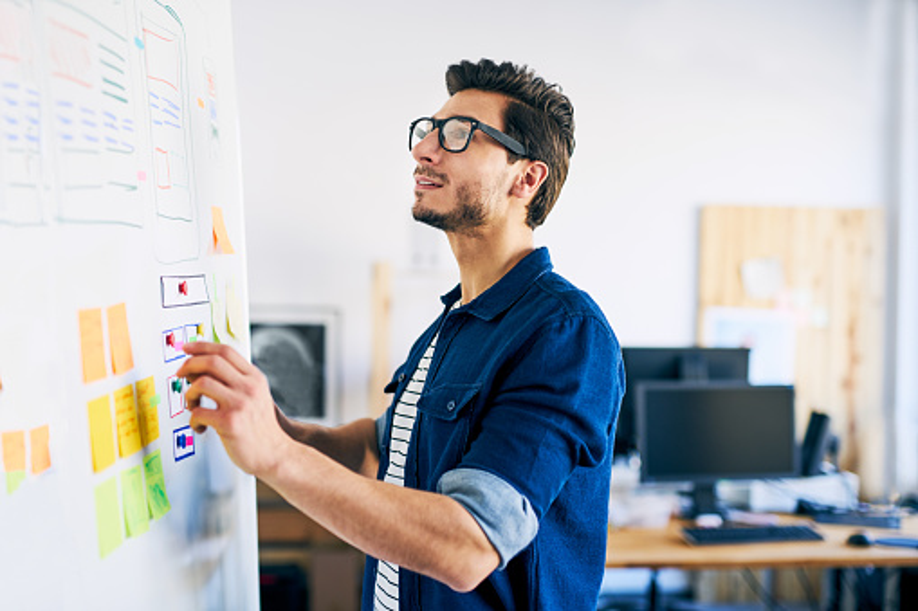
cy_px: 306
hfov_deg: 39.6
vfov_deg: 27.0
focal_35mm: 50
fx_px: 1275
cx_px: 459
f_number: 1.7
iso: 250
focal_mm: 50
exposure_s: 1/200
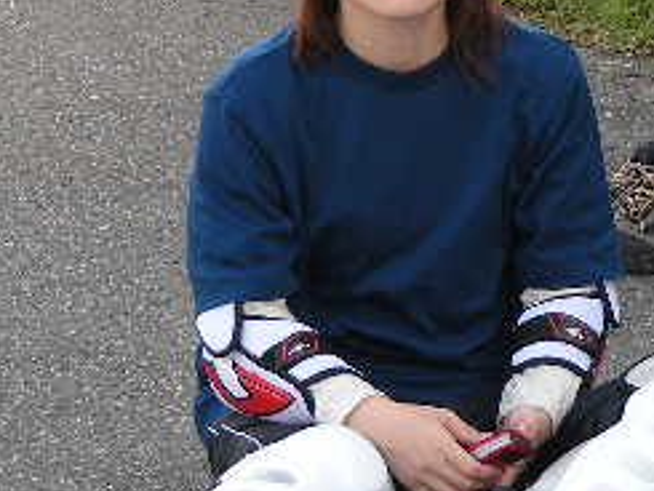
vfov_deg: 4.5
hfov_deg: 5.9
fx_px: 6313
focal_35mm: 334
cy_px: 141
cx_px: 459
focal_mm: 21.3
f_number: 3.5
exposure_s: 1/64
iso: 50
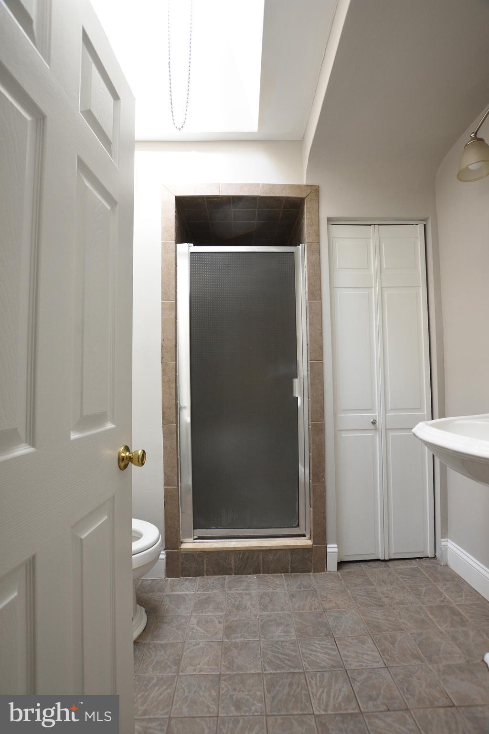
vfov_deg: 100.4
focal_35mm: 15
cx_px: 244
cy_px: 367
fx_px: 306
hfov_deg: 77.3
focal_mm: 10
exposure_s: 1/20
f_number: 5.6
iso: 500
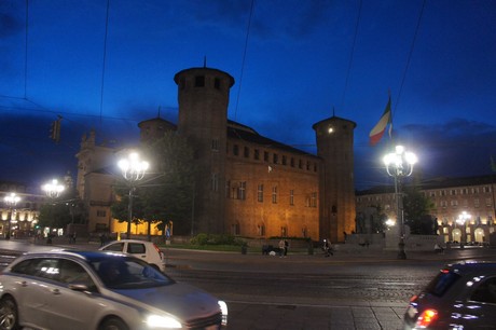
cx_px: 248
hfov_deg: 67.4
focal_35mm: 27
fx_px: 372
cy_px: 165
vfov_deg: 47.9
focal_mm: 18
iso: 1600
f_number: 3.5
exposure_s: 1/50
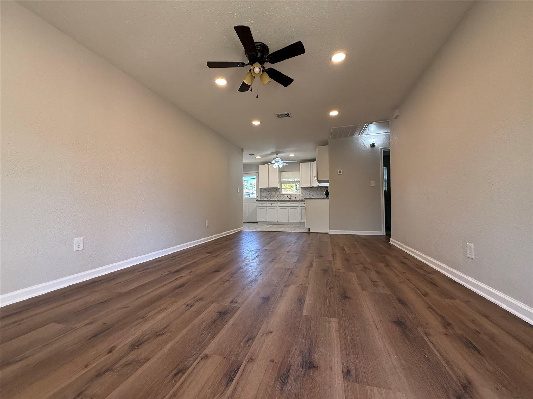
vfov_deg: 85.7
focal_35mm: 14
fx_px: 216
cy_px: 200
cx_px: 266
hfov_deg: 102.1
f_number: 2.2
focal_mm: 2.22
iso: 160
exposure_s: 1/120
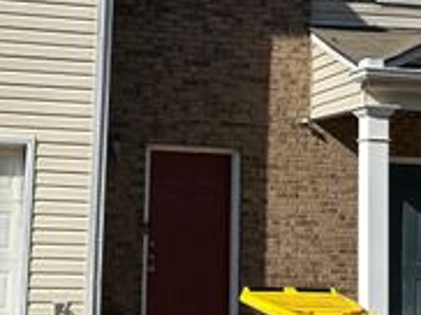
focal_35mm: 66
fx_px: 802
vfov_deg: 22.2
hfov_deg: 28.8
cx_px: 88
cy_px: 129
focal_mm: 6.86
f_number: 1.78
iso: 80
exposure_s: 1/7042
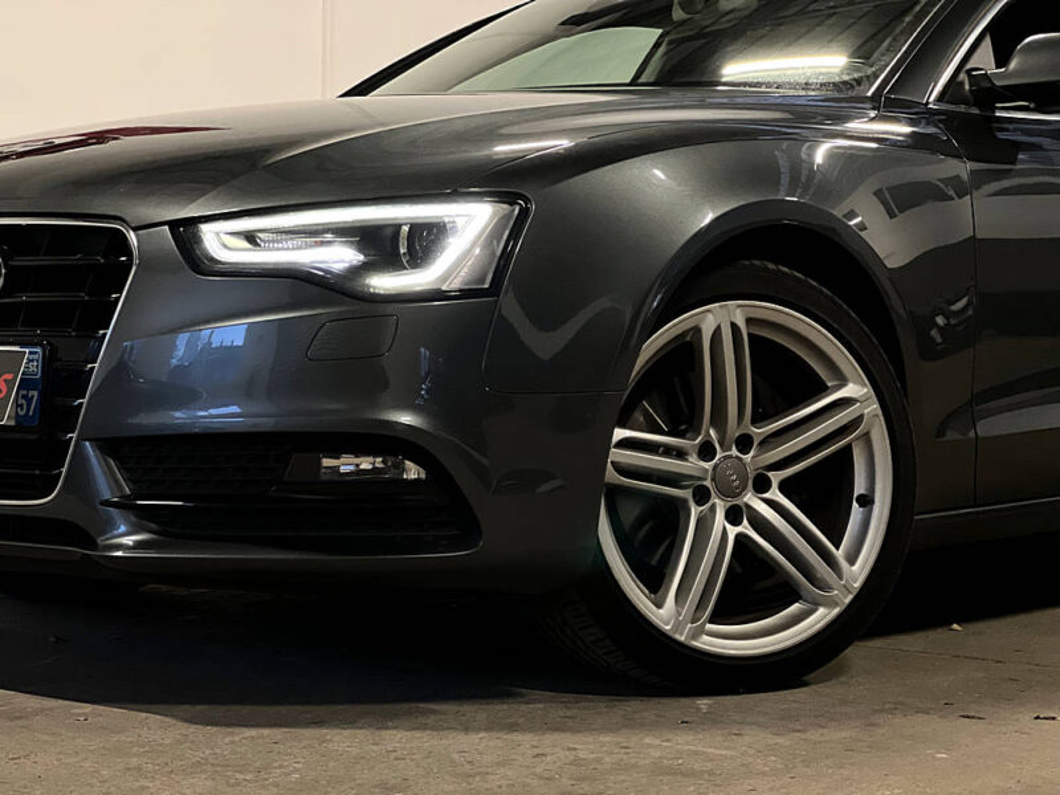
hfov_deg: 25.3
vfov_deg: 19.1
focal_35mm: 77
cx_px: 530
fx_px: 2358
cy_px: 398
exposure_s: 1/16
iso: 400
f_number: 2.8
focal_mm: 9
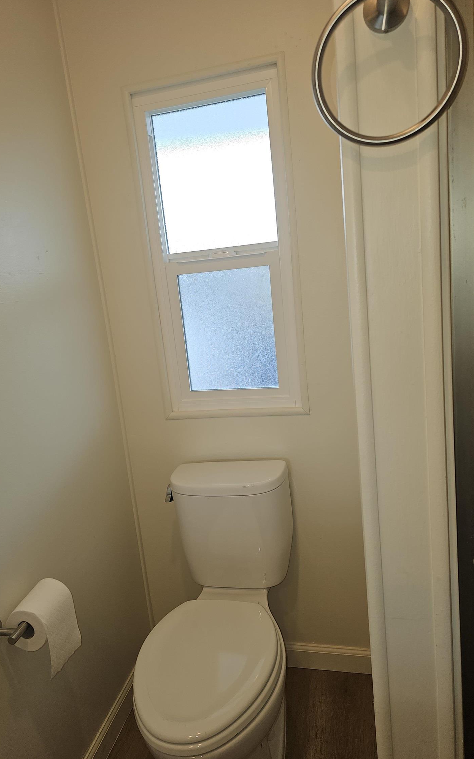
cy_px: 374
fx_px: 517
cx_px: 212
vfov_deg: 72.5
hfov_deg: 49.2
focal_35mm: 25
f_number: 1.7
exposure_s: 1/60
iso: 25
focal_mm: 6.3
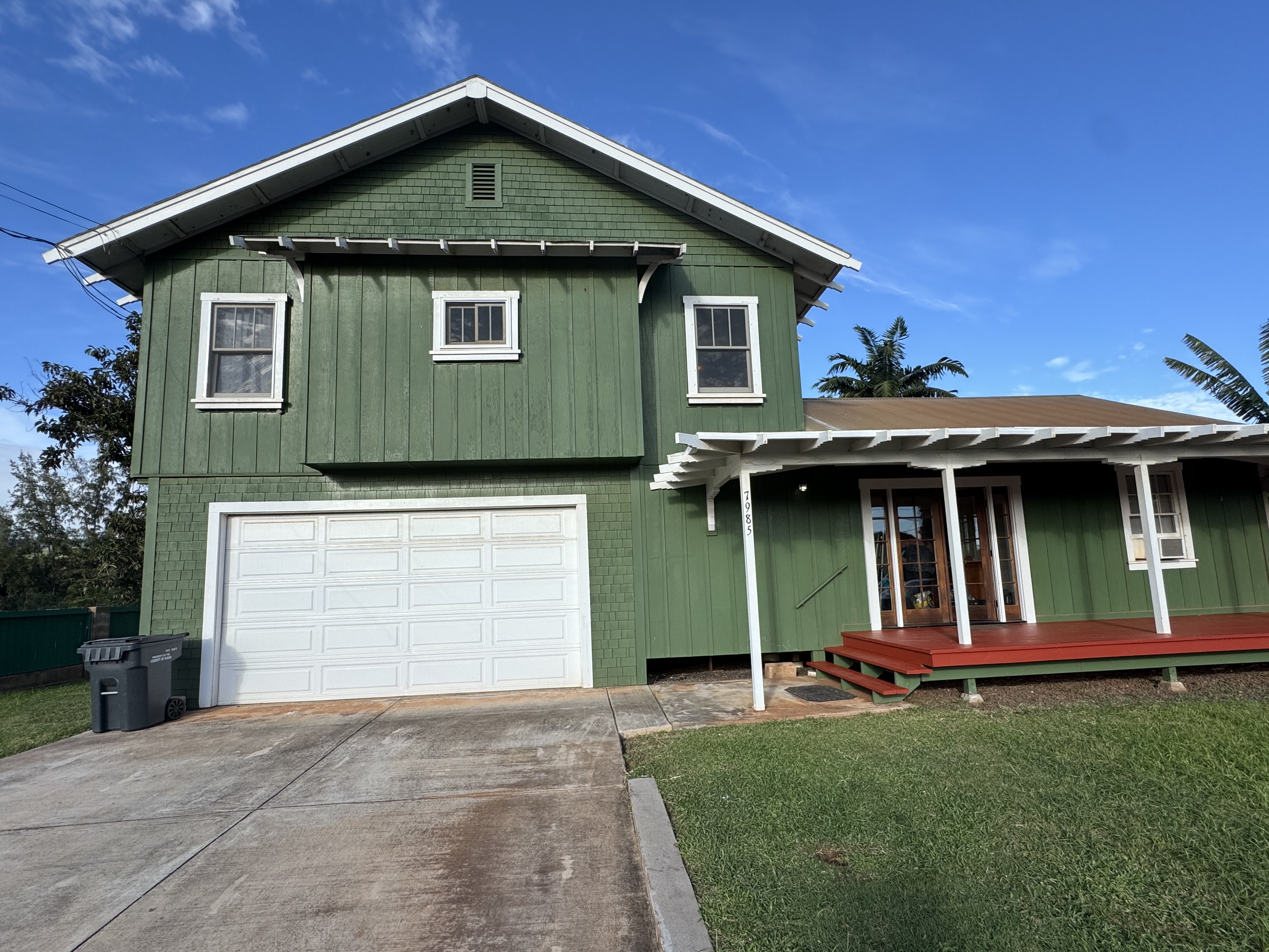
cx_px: 641
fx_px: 587
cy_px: 520
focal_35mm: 16
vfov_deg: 77.9
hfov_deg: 94.5
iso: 40
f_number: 2.2
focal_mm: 2.22
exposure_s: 1/1126
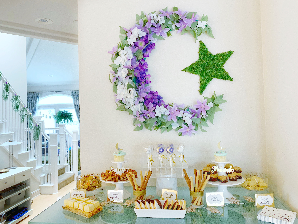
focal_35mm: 26
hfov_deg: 67.3
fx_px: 224
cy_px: 112
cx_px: 149
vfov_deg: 53.1
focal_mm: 4.25
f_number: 1.8
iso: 400
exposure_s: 1/60
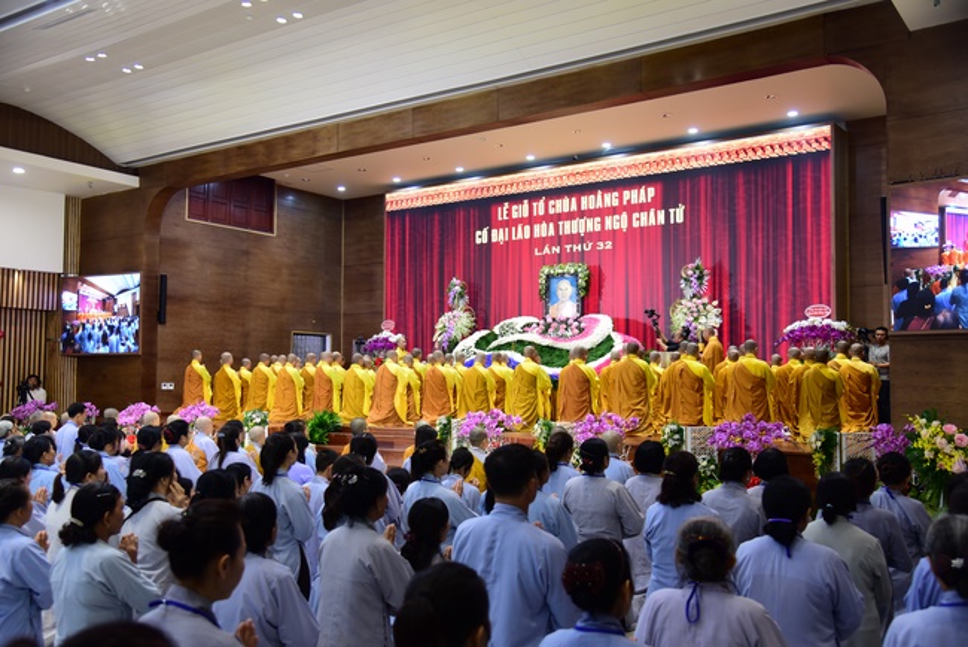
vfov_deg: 38.9
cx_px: 484
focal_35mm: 34
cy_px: 324
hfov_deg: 55.8
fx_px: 915
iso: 800
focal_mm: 34
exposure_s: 1/50
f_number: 4
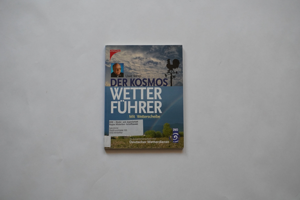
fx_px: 625
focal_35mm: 75
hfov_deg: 27.0
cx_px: 150
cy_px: 100
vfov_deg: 18.2
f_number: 5.6
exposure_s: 1/160
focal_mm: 50
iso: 1250
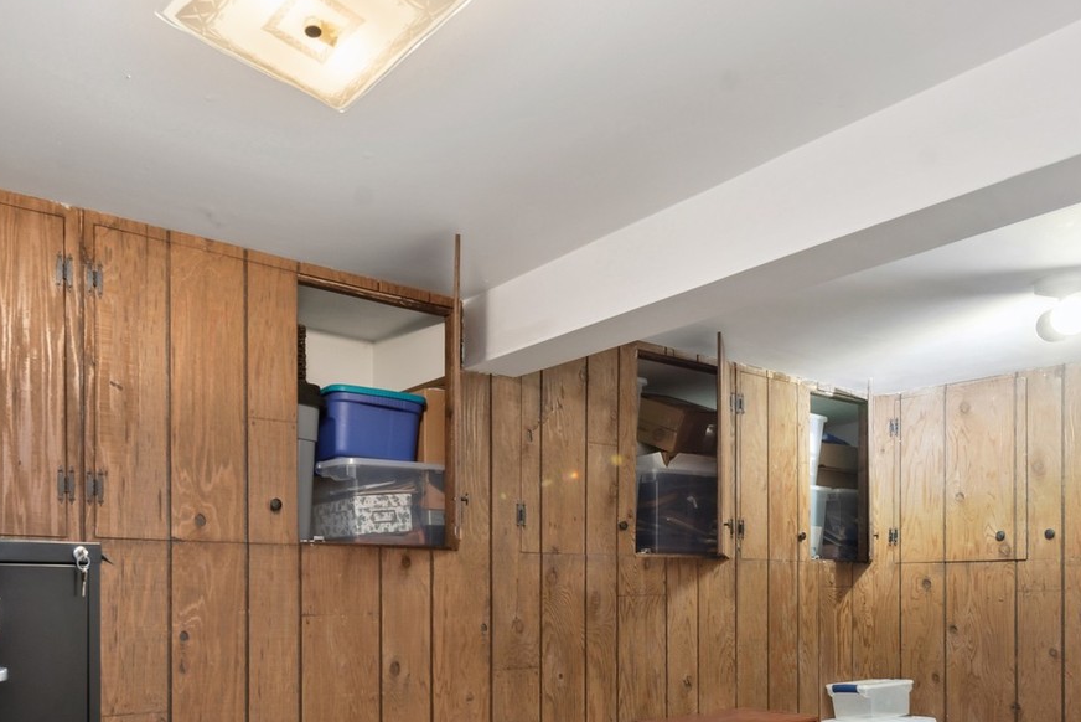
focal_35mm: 26
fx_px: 781
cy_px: 480
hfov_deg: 68.1
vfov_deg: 48.8
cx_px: 391
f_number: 8
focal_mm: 14
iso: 200
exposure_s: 1/30
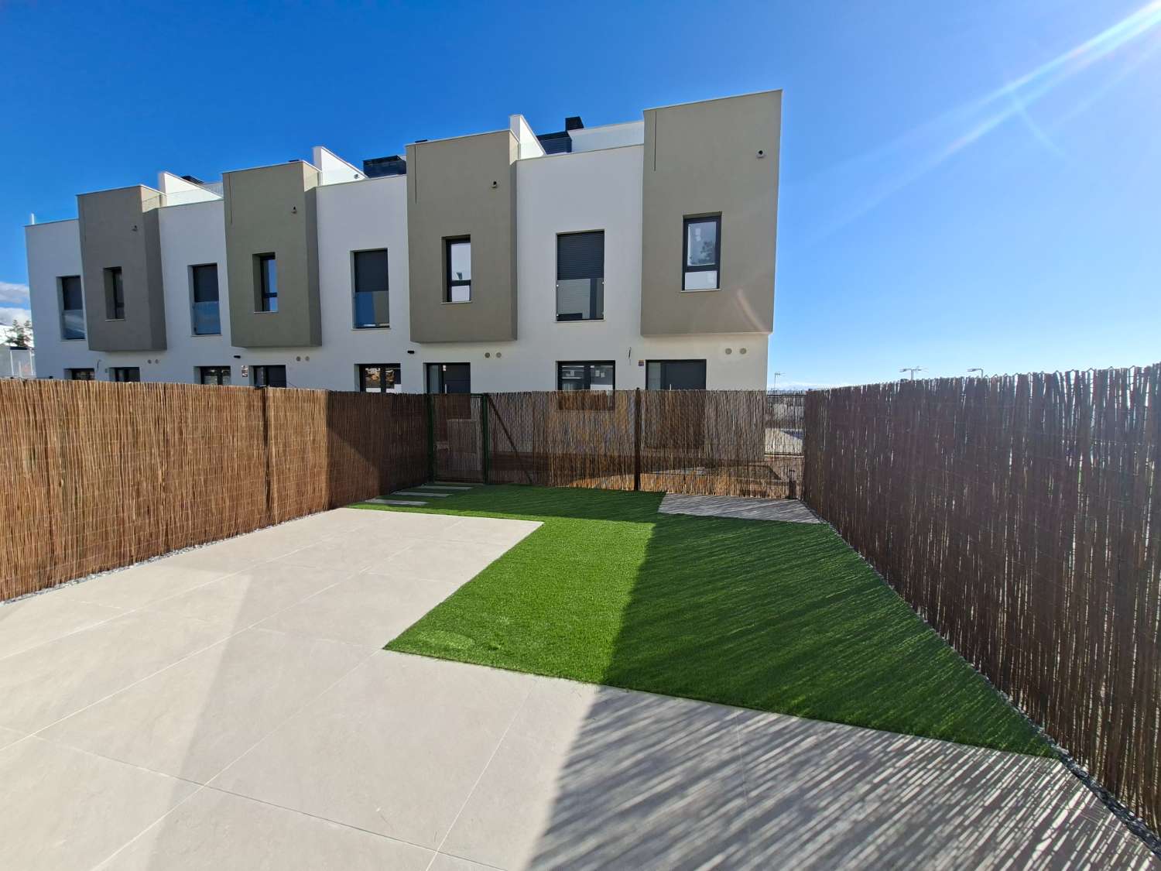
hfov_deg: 106.2
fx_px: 436
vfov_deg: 89.9
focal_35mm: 13
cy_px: 436
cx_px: 580
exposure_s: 1/1497
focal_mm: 1.74
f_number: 2.2
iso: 40
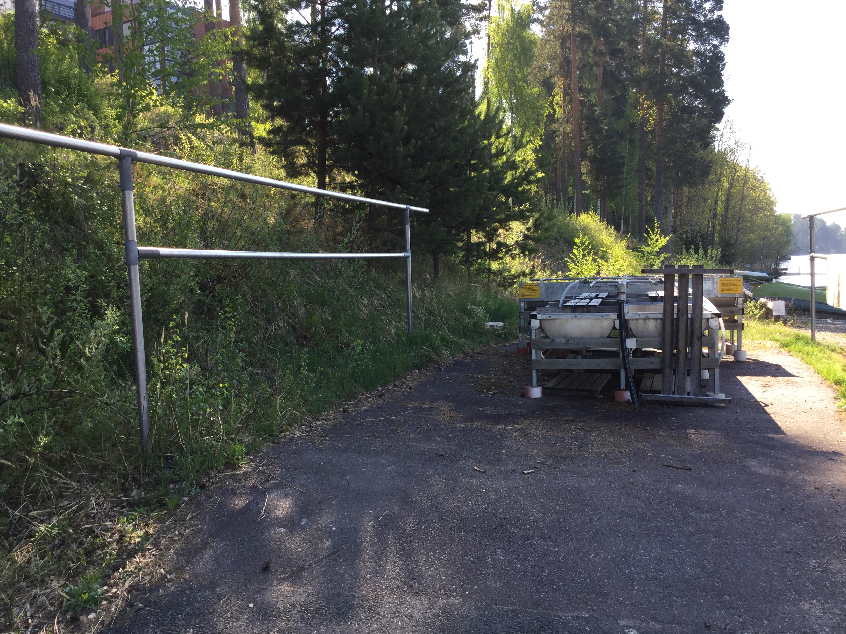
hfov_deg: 58.4
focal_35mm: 31
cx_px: 423
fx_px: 758
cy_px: 317
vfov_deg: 45.4
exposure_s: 1/211
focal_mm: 3.3
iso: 25
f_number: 2.4
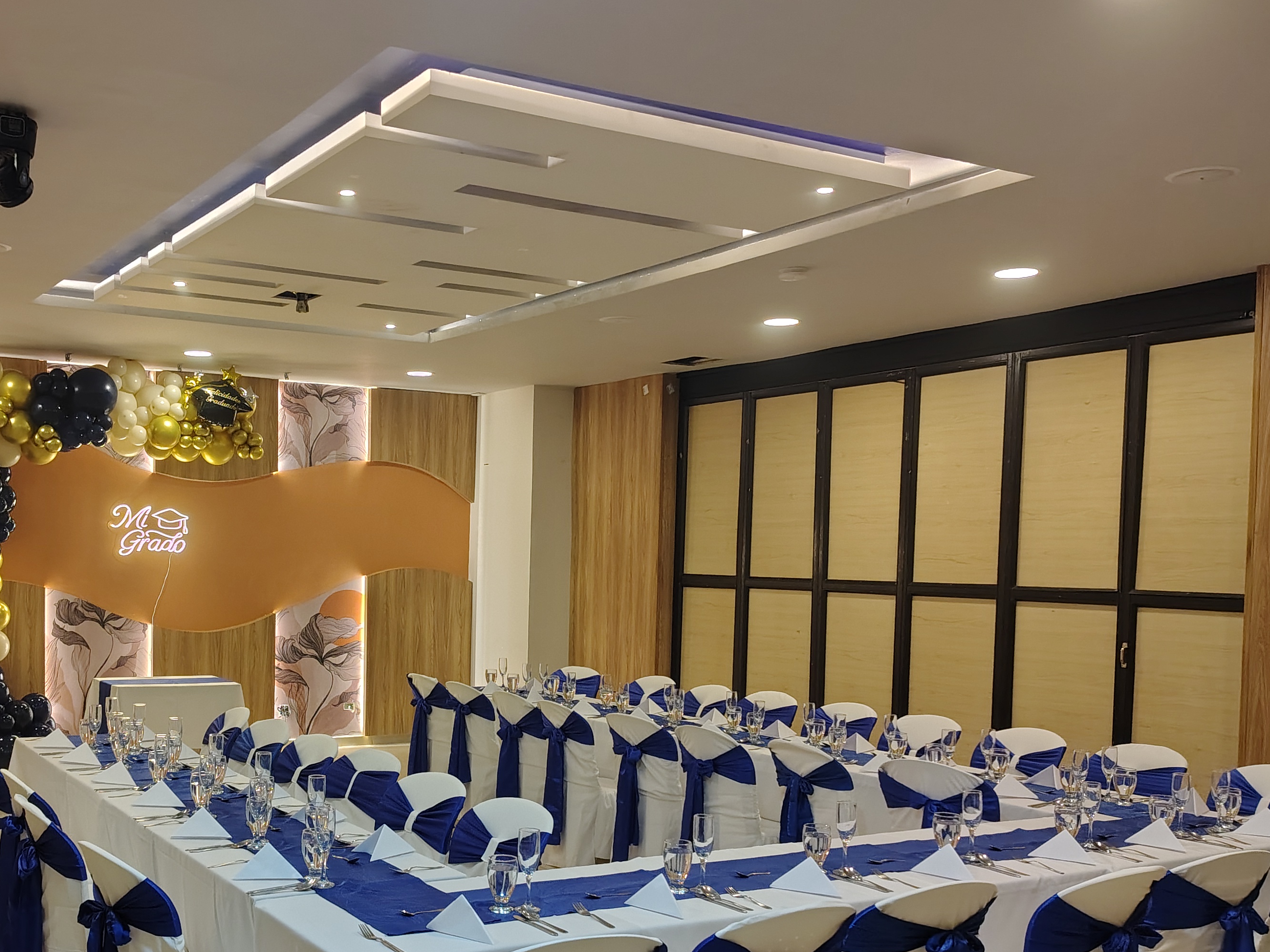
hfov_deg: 49.2
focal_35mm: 37
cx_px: 412
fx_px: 1358
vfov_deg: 38.4
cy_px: 610
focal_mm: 5.56
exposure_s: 1/60
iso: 1331
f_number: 1.8
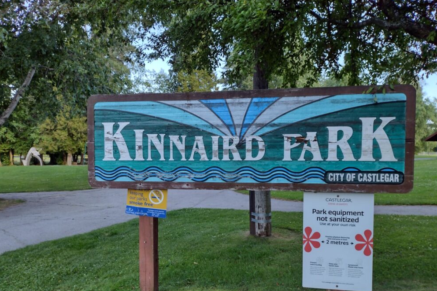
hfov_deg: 63.7
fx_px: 352
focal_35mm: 29
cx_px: 213
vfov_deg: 44.8
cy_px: 167
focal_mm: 4.71
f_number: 1.7
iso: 100
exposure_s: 1/388
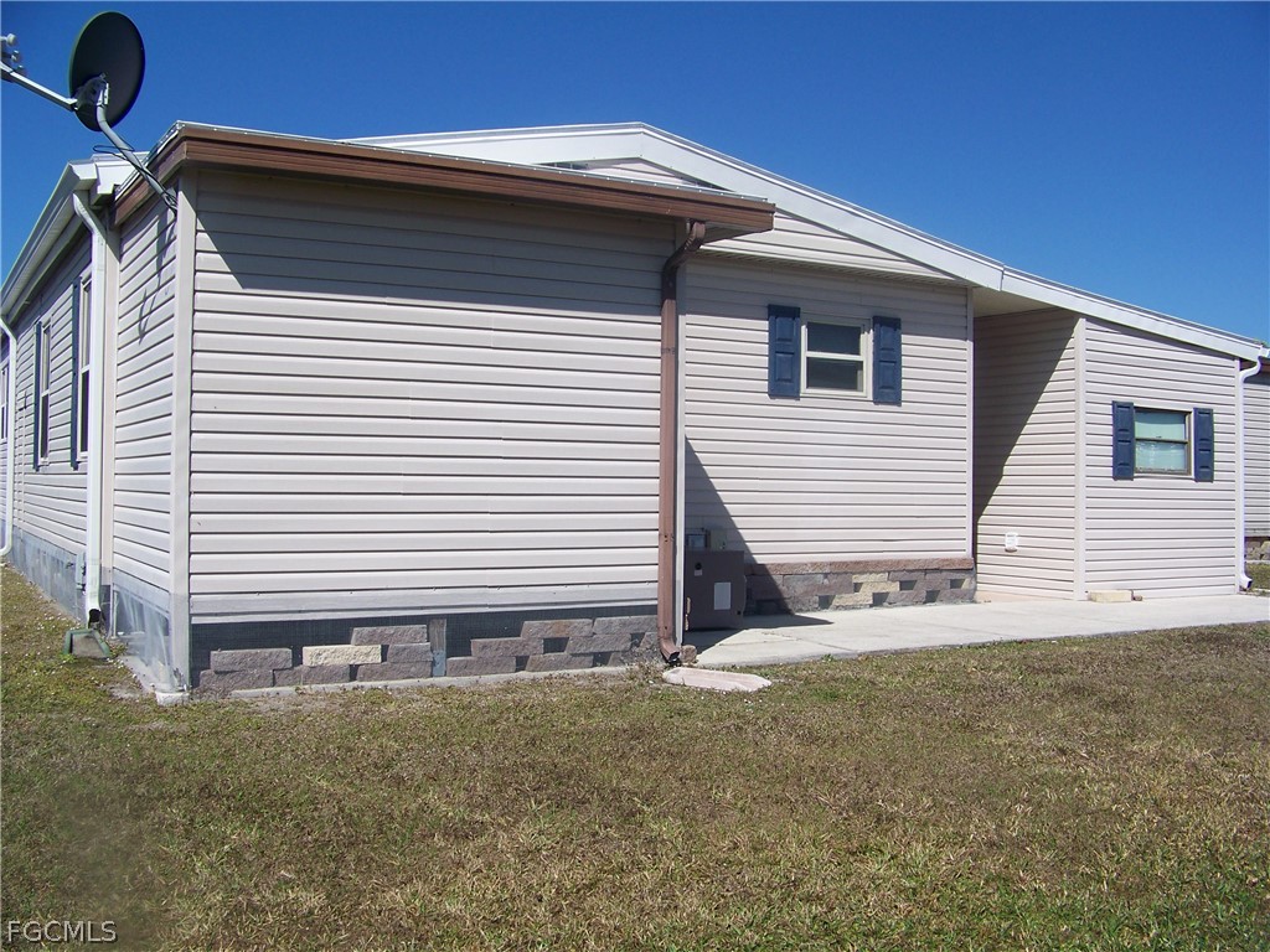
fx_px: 1321
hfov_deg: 51.4
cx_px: 635
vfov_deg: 39.7
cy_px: 476
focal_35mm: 36
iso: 64
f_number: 4
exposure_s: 1/800
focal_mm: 5.85
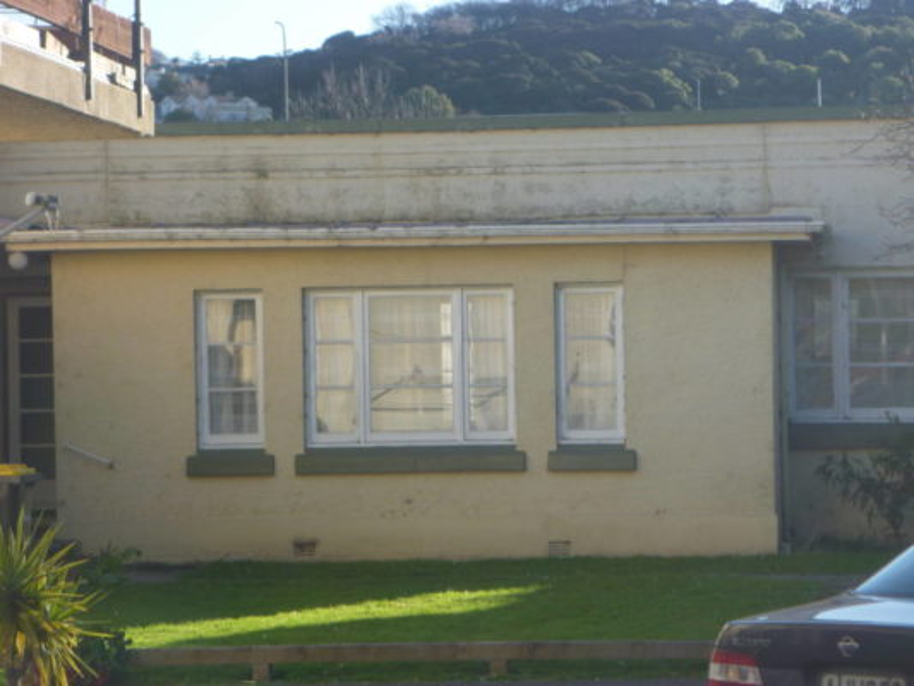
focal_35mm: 128
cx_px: 457
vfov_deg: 11.6
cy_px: 343
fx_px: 3380
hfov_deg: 15.4
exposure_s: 1/125
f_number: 5.9
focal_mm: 22.8
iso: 100
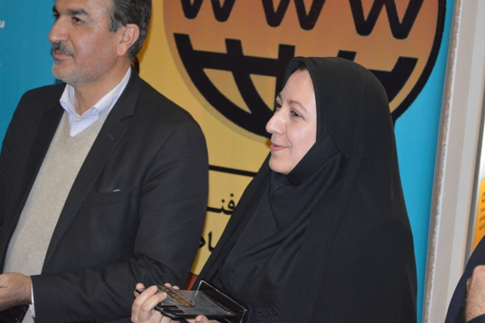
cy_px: 162
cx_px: 242
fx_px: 1111
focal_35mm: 82
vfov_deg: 16.5
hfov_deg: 24.6
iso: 3200
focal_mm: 55
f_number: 5.6
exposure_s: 1/60
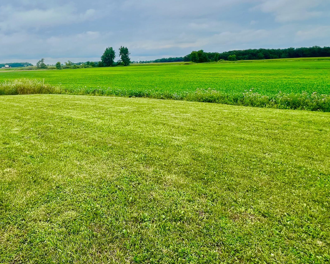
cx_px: 85
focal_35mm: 24
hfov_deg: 66.2
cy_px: 76
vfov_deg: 56.7
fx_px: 234
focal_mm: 1.57
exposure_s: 1/1553
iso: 32
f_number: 1.8
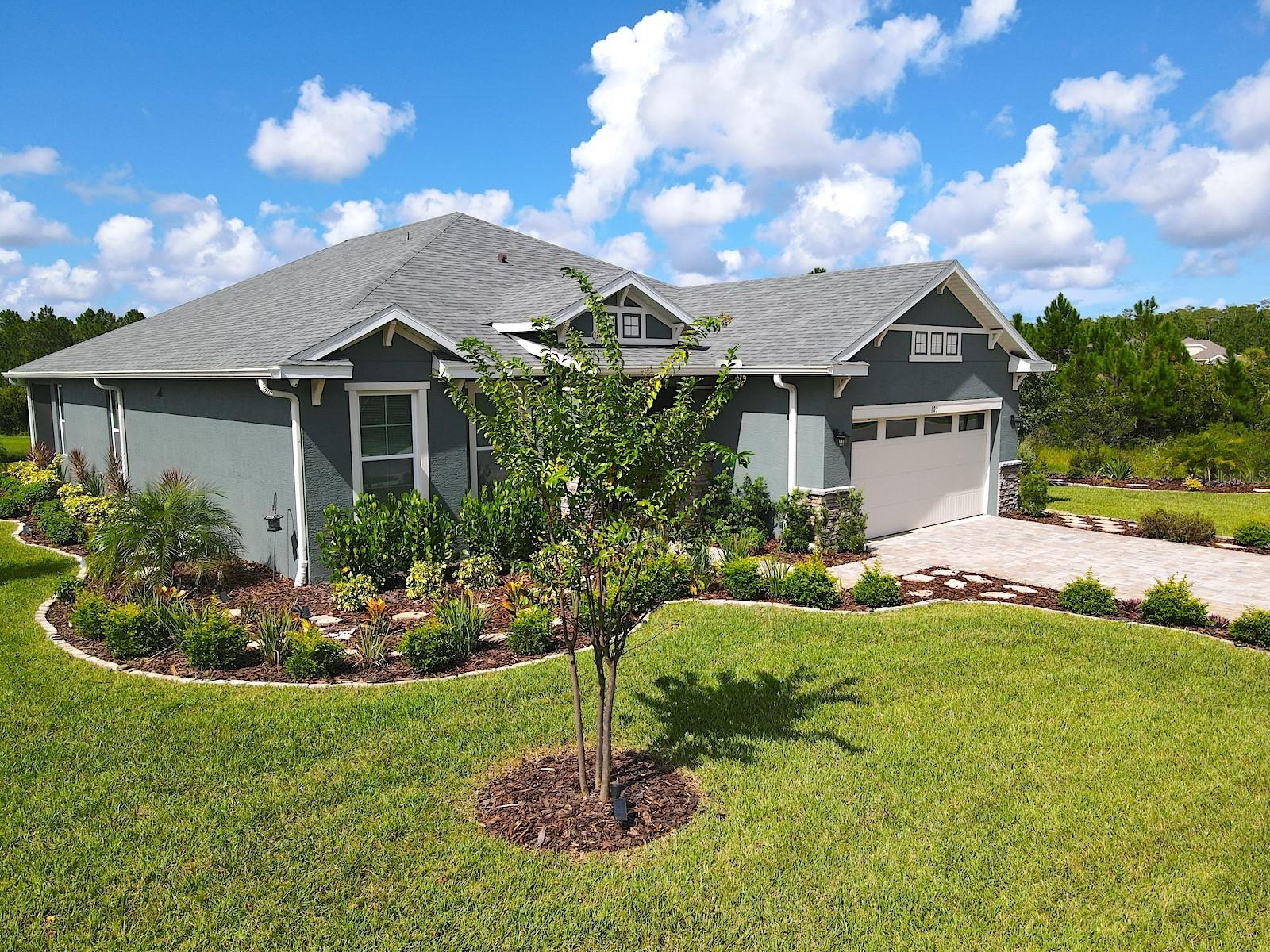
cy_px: 476
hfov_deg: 71.6
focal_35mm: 24
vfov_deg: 56.8
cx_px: 635
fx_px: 881
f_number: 2.8
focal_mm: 4.5
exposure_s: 1/1000
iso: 110
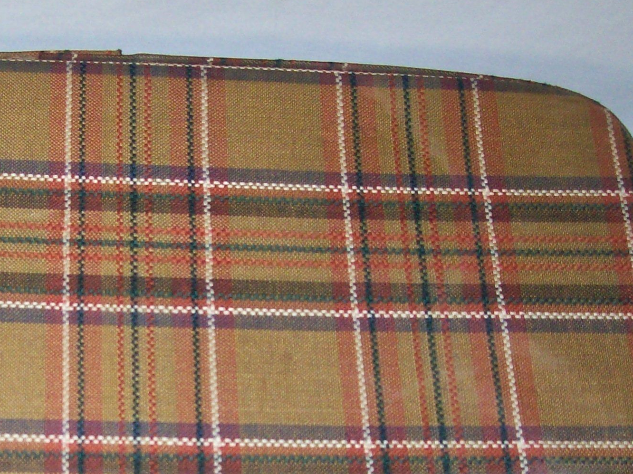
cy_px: 434
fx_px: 1408
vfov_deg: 18.8
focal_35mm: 77
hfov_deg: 24.8
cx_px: 101
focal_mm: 6
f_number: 2.7
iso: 200
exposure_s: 1/64
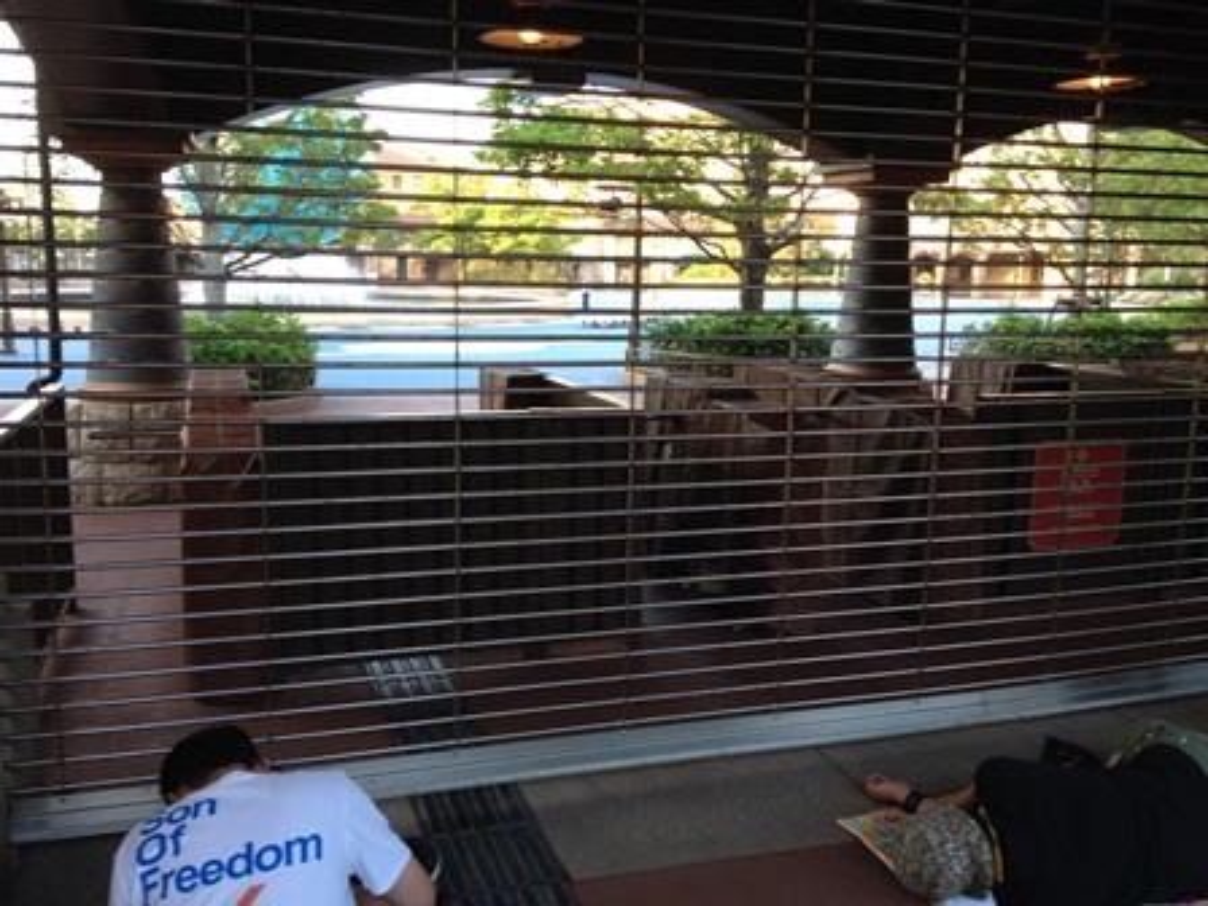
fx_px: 1221
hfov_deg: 52.6
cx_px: 604
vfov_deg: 40.7
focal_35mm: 35
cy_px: 453
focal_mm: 4.28
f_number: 2.4
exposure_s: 1/40
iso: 50
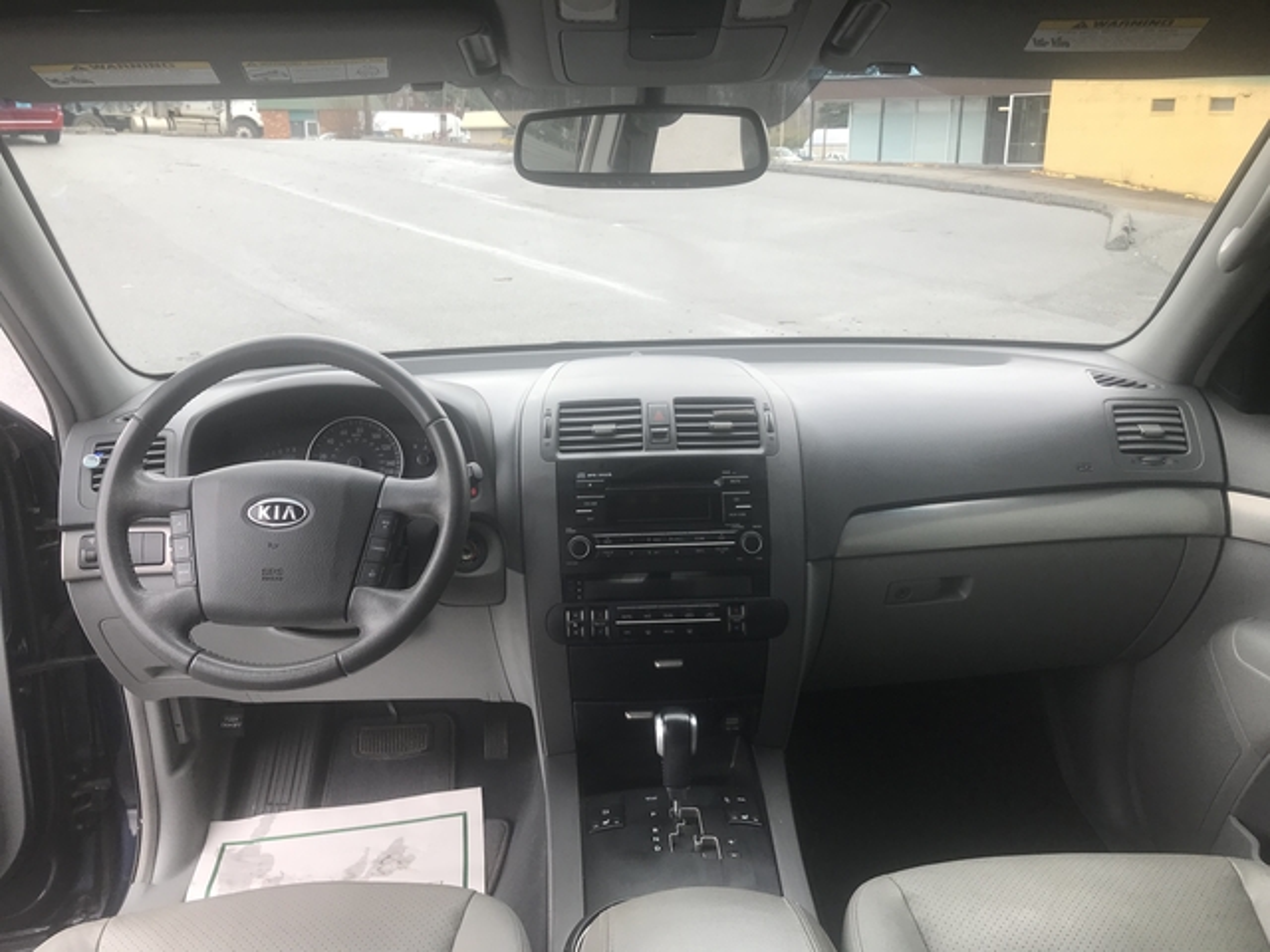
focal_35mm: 28
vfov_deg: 49.7
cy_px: 476
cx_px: 635
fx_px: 1027
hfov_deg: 63.4
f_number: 1.8
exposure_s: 1/266
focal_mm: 3.99
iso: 20
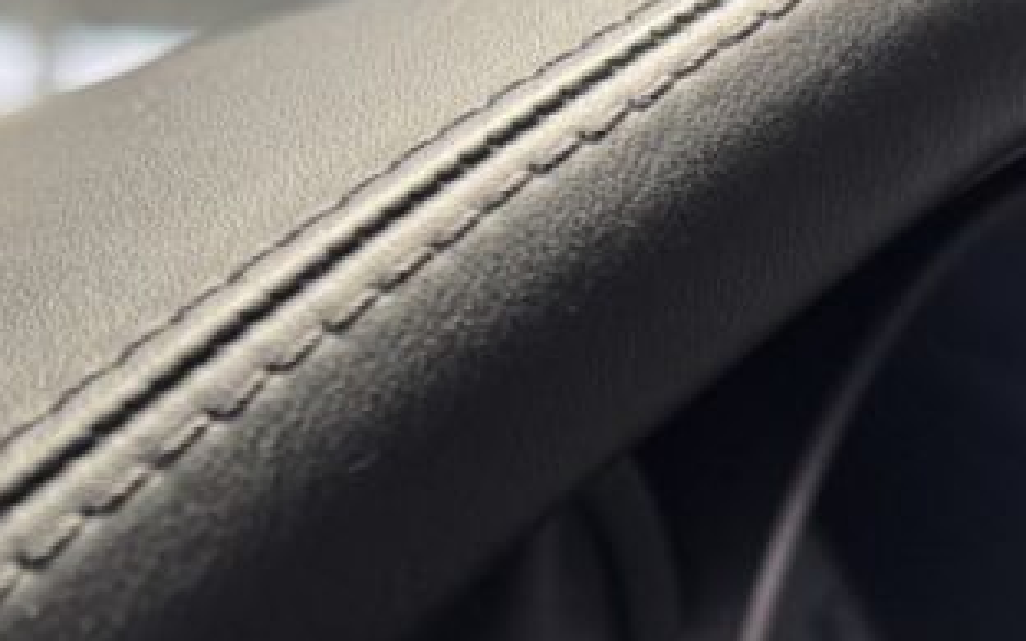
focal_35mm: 98
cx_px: 375
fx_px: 2740
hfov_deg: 21.2
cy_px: 786
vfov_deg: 13.0
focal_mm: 6.76
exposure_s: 1/100
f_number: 1.78
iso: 200
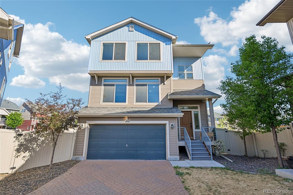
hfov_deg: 96.8
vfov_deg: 73.7
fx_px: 130
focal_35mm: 16
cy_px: 98
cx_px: 146
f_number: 11
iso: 64
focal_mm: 16
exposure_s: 1/25
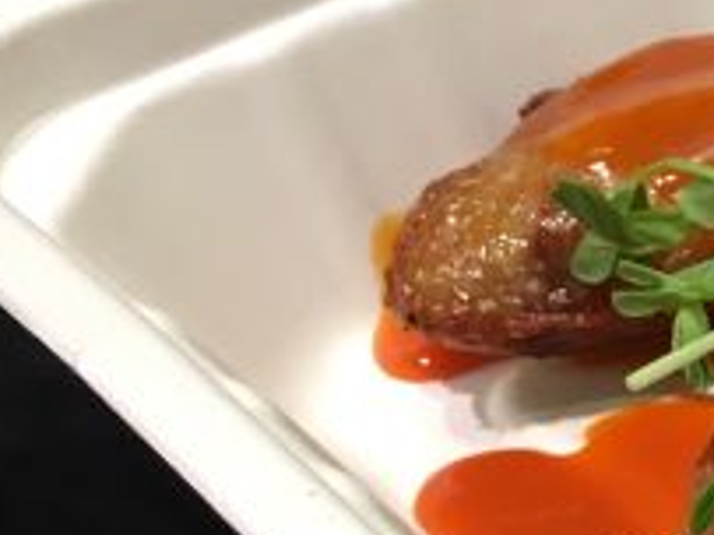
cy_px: 438
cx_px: 1094
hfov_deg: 17.5
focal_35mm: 100
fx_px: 2061
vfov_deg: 14.7
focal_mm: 4.15
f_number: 2.2
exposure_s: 1/33
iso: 80
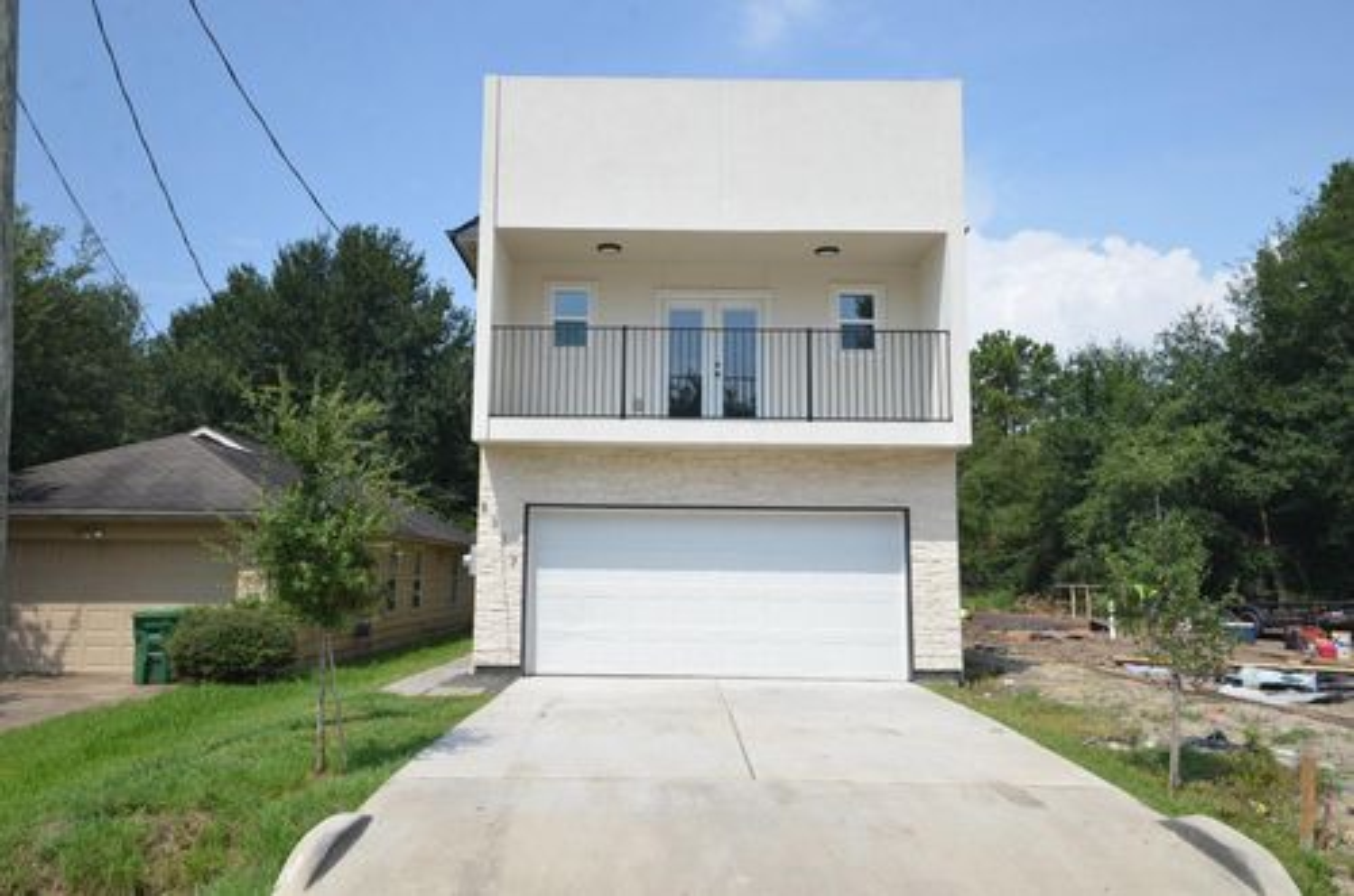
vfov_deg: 47.7
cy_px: 448
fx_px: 1013
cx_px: 677
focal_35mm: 27
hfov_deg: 67.5
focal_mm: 18
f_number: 11
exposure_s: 1/500
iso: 320
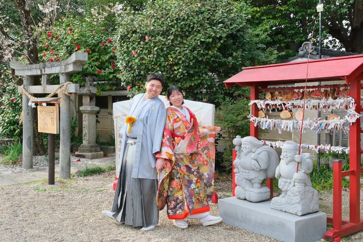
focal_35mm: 39
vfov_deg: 34.2
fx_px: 393
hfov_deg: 49.6
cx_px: 182
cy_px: 121
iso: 800
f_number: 8
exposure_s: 1/250
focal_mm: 26.2
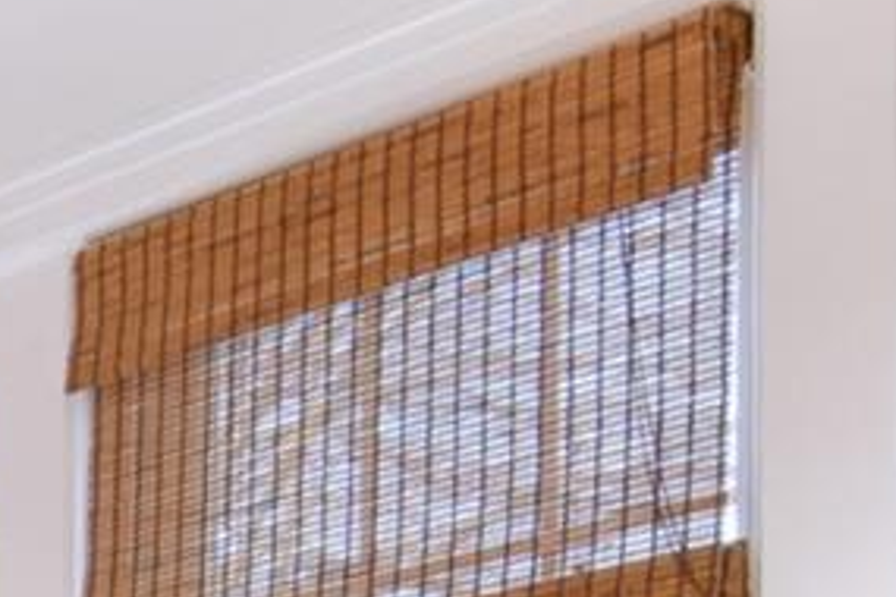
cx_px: -993
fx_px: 2951
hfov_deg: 14.0
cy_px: 1339
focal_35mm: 119
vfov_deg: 10.3
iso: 640
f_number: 11
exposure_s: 1/60
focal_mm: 11
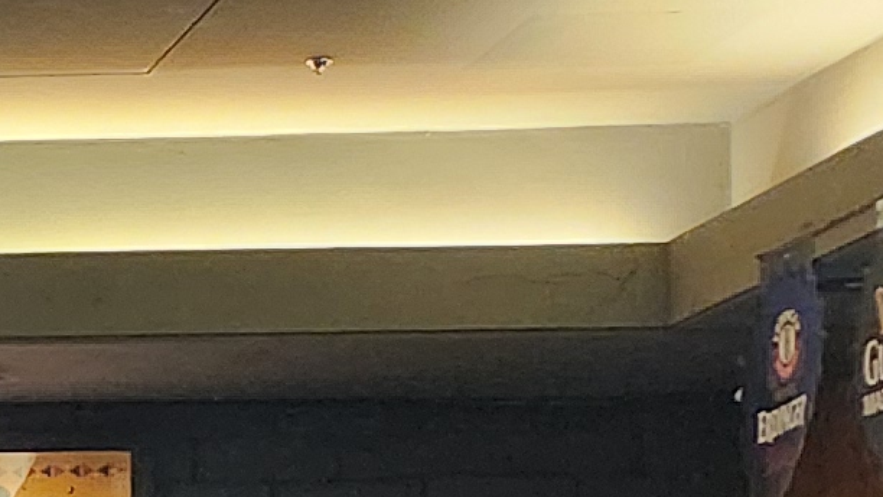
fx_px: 4003
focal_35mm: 171
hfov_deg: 11.3
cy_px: 933
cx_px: -913
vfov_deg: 6.9
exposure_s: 1/60
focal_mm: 5
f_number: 1.8
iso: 800
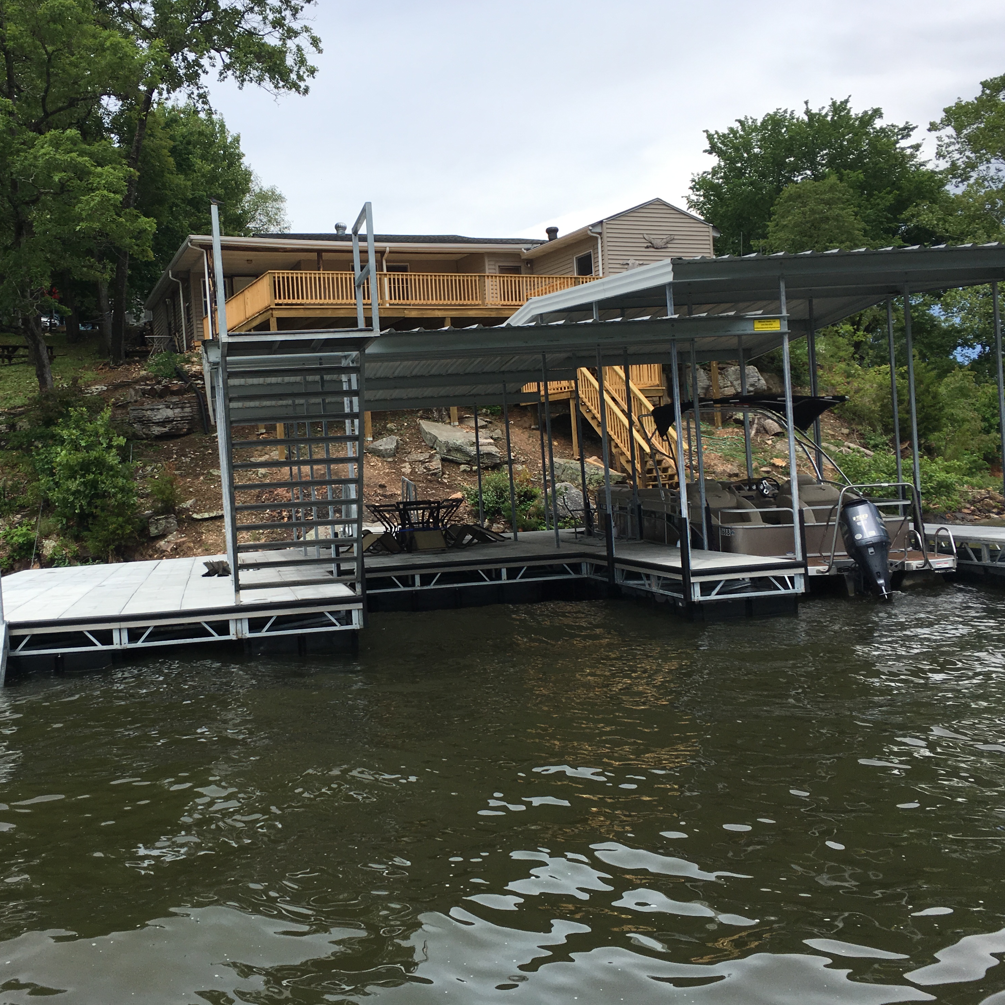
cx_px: 378
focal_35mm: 35
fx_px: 1150
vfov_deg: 47.2
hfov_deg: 46.8
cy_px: 495
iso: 25
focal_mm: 4.15
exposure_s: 1/1221
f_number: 2.2
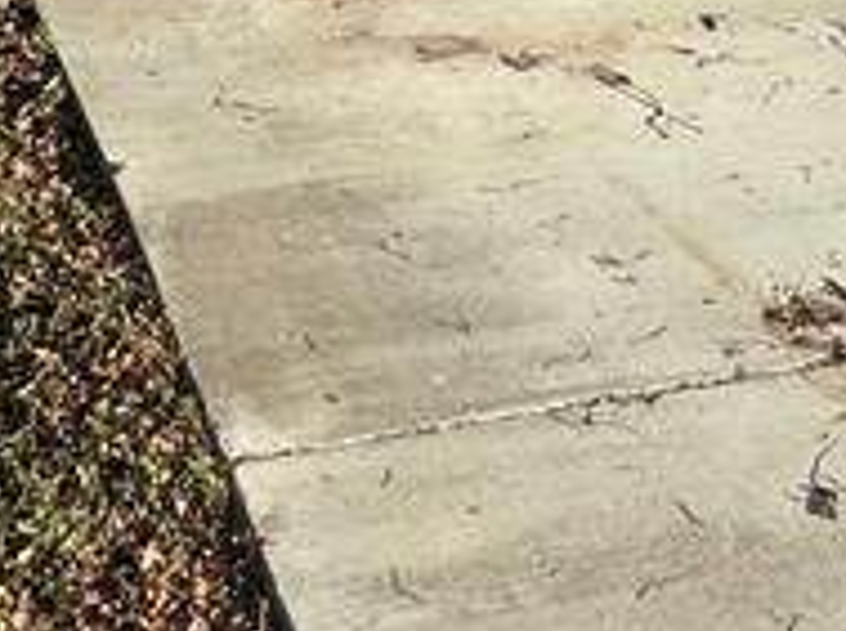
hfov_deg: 25.7
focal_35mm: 76
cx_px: 416
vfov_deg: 16.3
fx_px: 1854
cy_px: -497
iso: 50
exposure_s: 1/1832
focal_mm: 2.22
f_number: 2.2
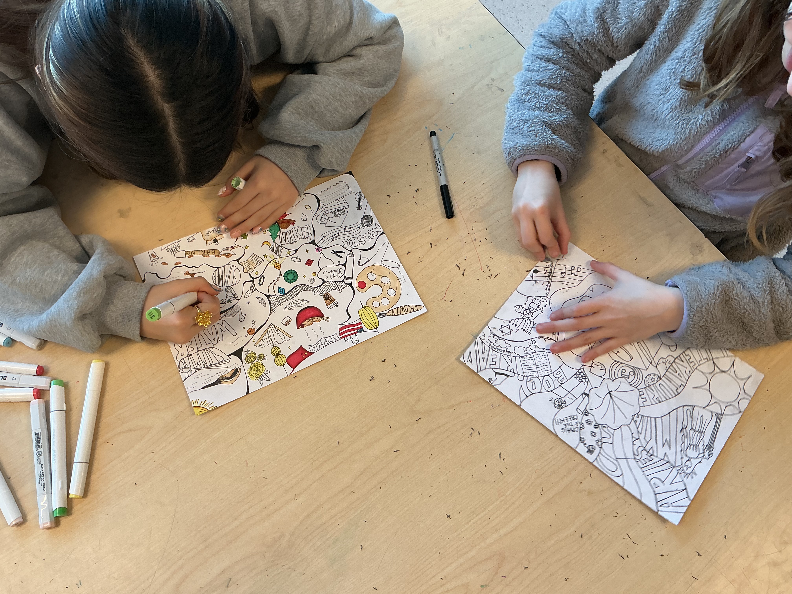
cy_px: 297
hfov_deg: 61.7
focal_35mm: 29
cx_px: 396
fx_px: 664
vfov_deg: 48.2
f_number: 1.8
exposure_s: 1/120
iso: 64
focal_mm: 3
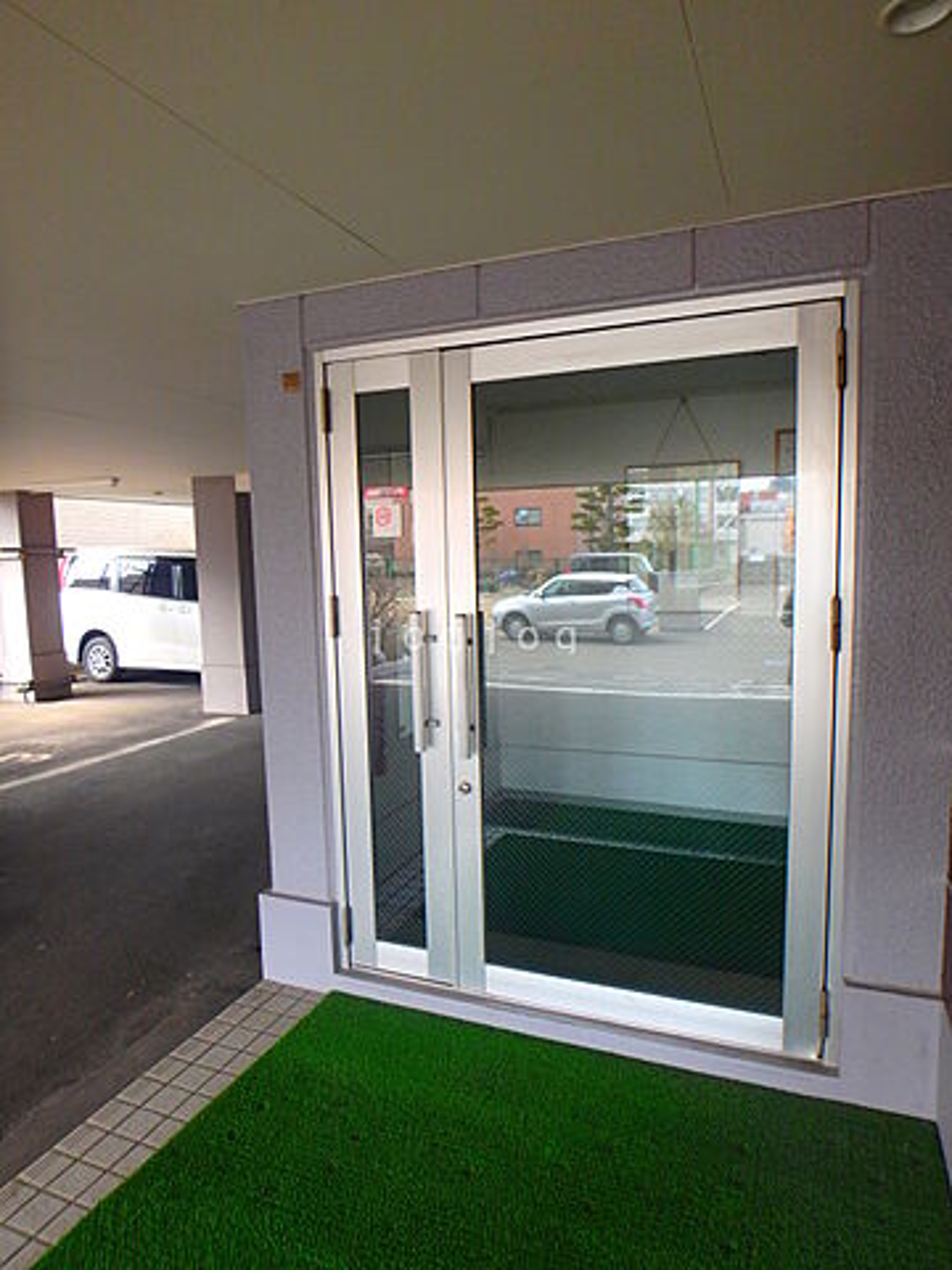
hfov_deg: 63.4
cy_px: 635
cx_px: 476
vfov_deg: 79.0
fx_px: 770
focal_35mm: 21
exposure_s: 1/50
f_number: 3.5
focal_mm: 3.7
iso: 200
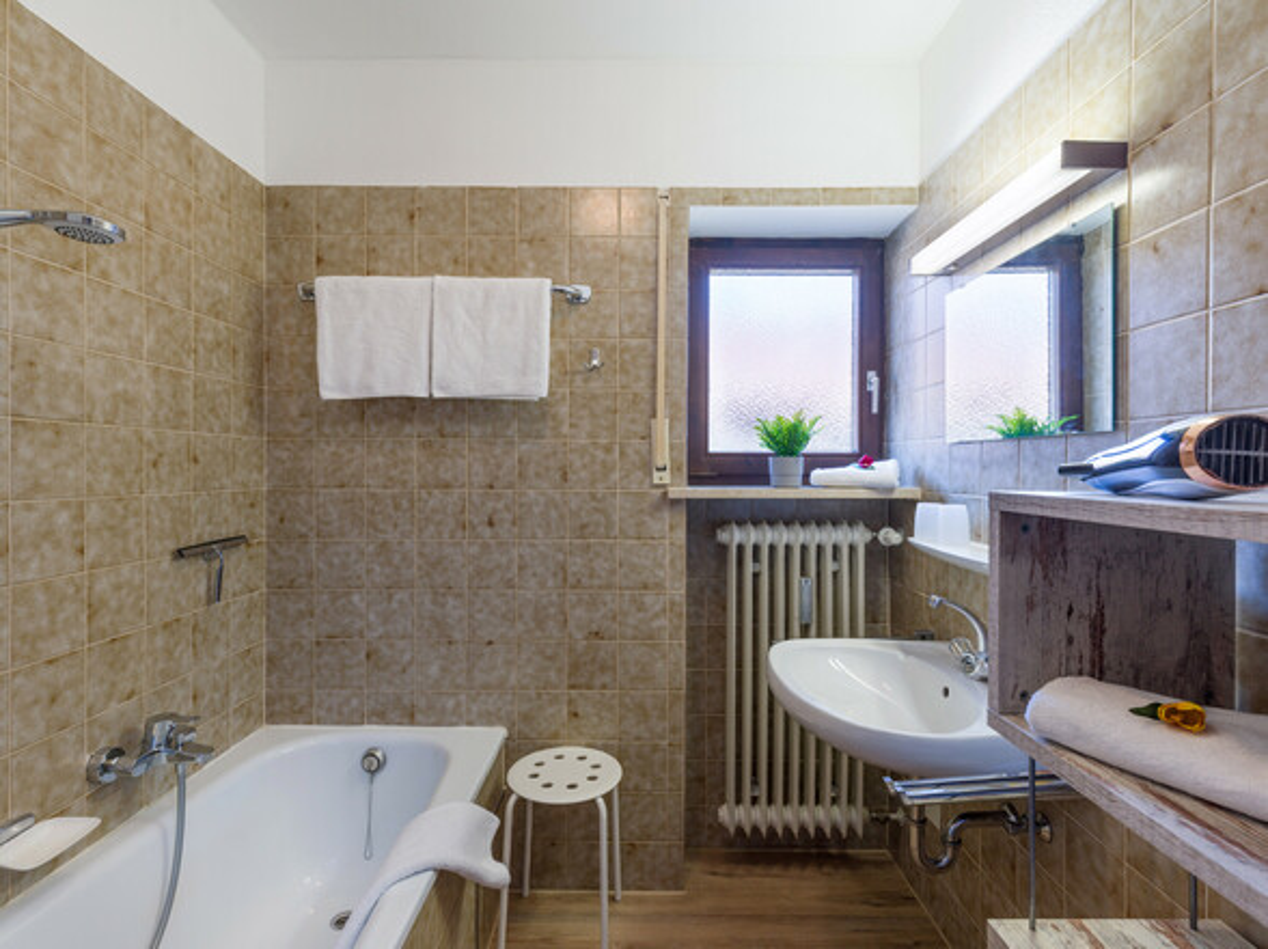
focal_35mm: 16
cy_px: 474
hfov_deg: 94.5
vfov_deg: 78.0
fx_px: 586
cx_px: 634
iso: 400
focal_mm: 21
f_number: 8
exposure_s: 1/8
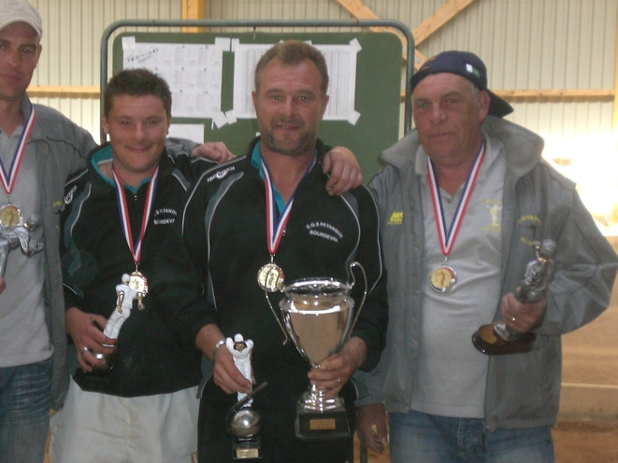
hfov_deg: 23.8
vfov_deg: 18.0
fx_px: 1464
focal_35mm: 82
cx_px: 222
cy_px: 267
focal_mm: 10.4
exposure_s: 1/60
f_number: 4
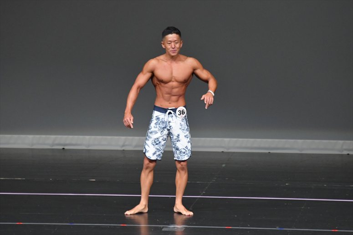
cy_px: 118
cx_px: 176
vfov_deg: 4.0
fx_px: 3381
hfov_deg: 6.0
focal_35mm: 345
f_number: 5.6
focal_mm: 230
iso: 4000
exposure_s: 1/400
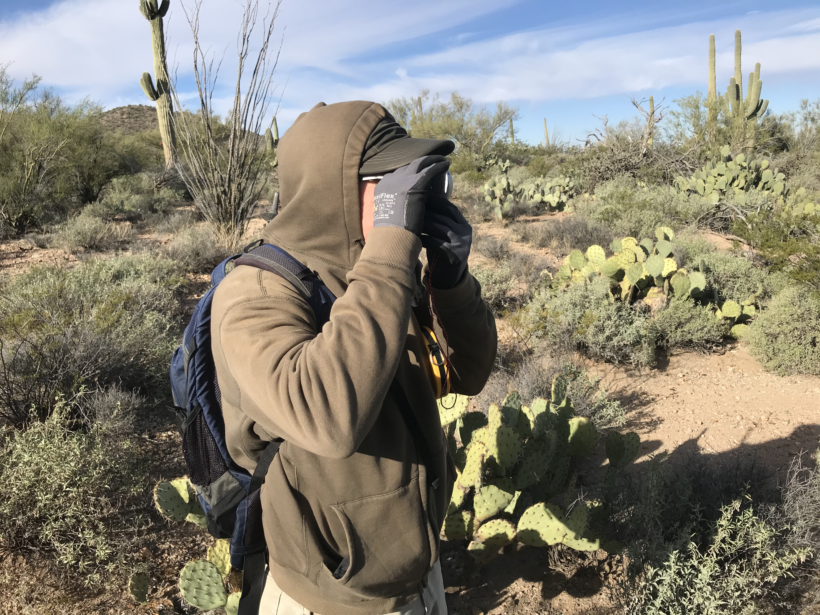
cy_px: 308
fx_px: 663
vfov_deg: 49.7
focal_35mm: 28
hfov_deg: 63.4
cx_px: 410
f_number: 1.8
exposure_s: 1/2591
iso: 20
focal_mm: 3.99
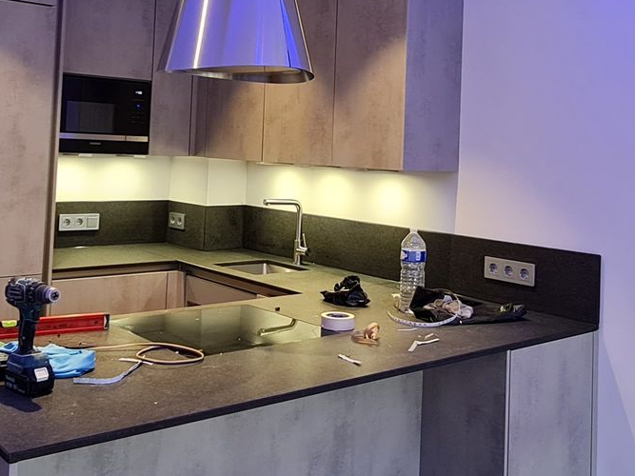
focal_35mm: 39
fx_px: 715
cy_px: 109
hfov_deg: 47.7
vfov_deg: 35.8
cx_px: 271
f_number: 2.2
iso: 160
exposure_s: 1/50
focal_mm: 2.2
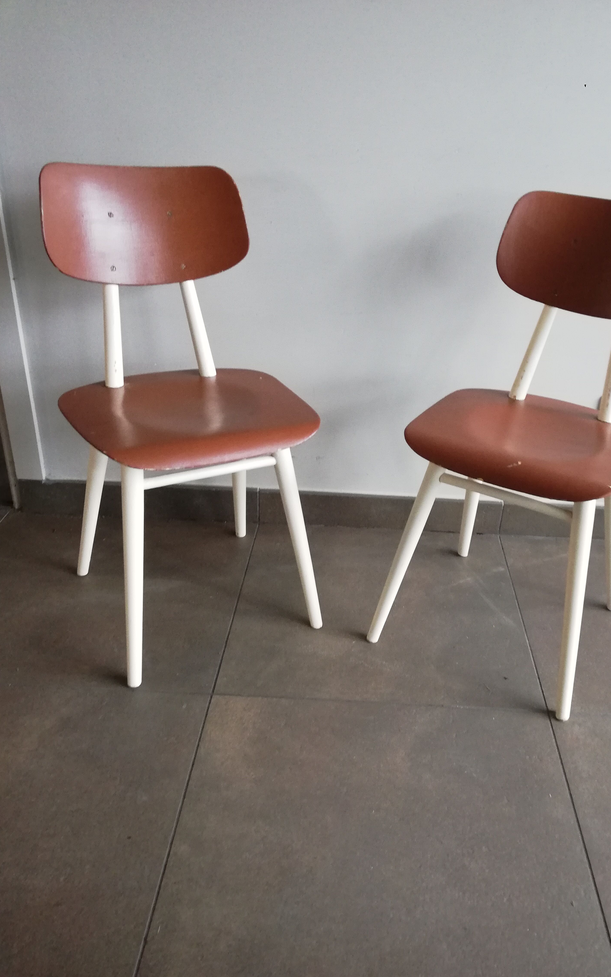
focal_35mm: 28
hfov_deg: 44.3
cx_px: 367
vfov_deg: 66.5
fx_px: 746
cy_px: 493
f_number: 2.2
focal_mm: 3.81
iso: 400
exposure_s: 1/33.3
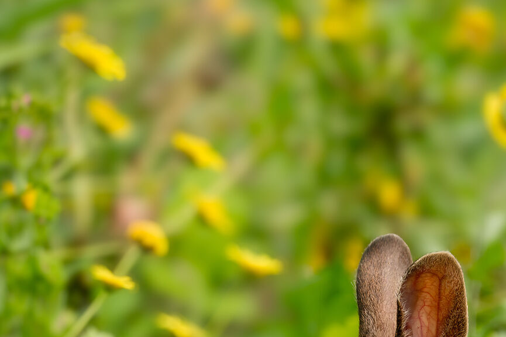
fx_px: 19476
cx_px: 300
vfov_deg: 1.0
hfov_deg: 1.5
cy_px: 430
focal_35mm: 1387
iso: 1600
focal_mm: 500
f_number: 5.6
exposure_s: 1/2000
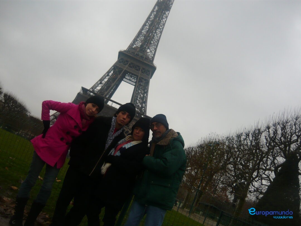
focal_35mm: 33
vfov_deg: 42.9
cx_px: 150
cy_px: 113
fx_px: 287
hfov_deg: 55.4
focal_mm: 5.5
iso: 100
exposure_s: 1/125
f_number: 2.8
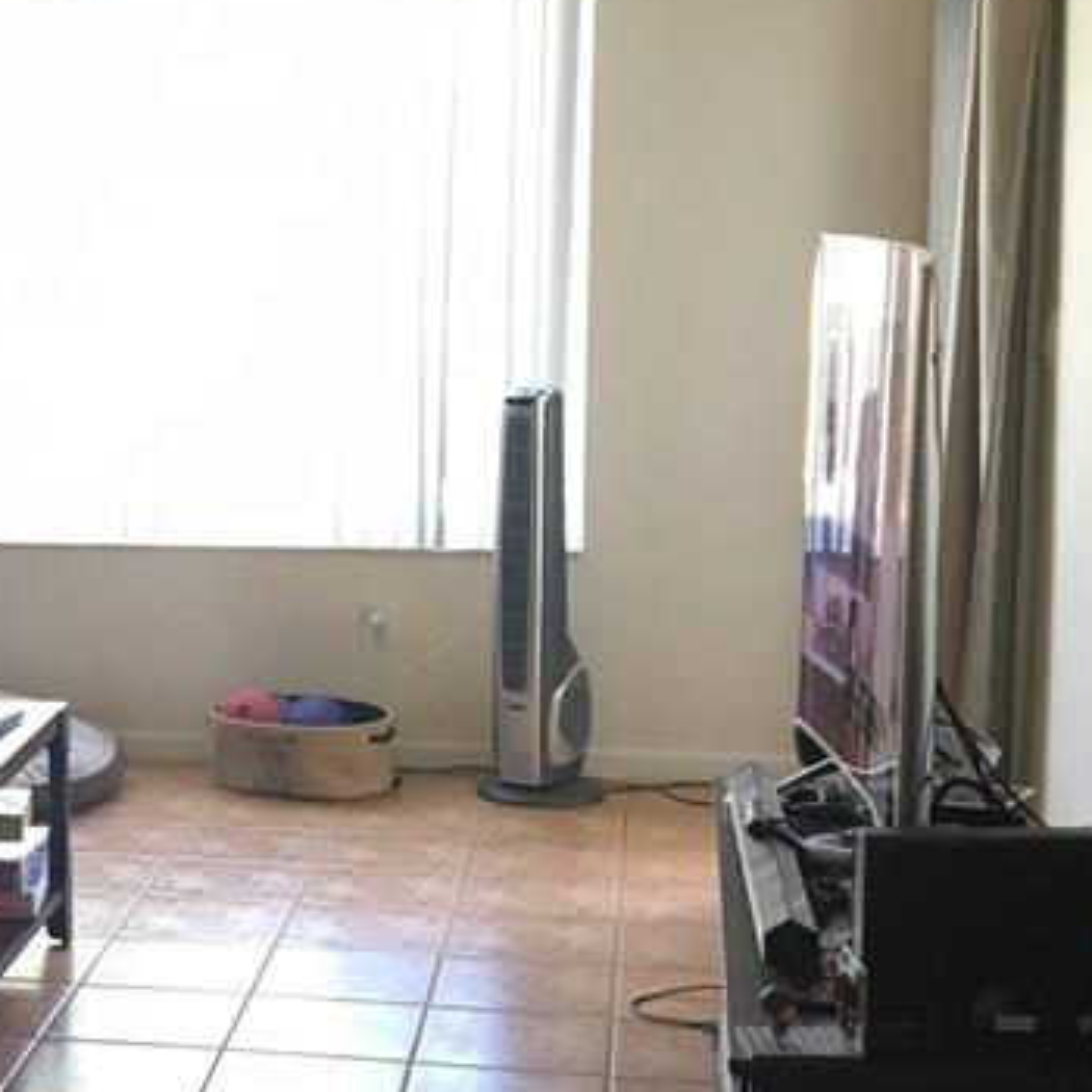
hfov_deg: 22.1
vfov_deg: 23.0
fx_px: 2677
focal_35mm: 75
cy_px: 602
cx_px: -22
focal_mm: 4.15
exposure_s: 1/30
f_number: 2.2
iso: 80
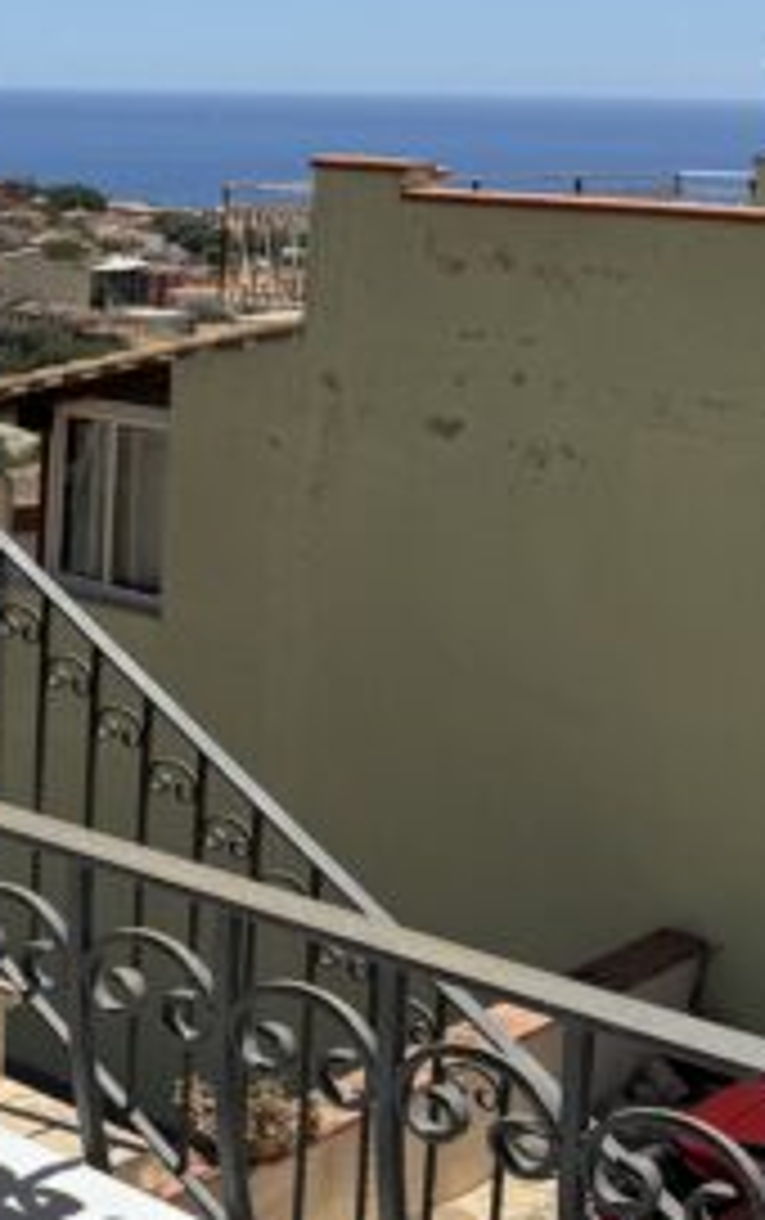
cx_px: -284
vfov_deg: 28.5
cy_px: 495
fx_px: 2395
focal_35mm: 72
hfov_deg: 16.9
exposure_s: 1/6410
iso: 80
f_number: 1.78
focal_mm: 6.76
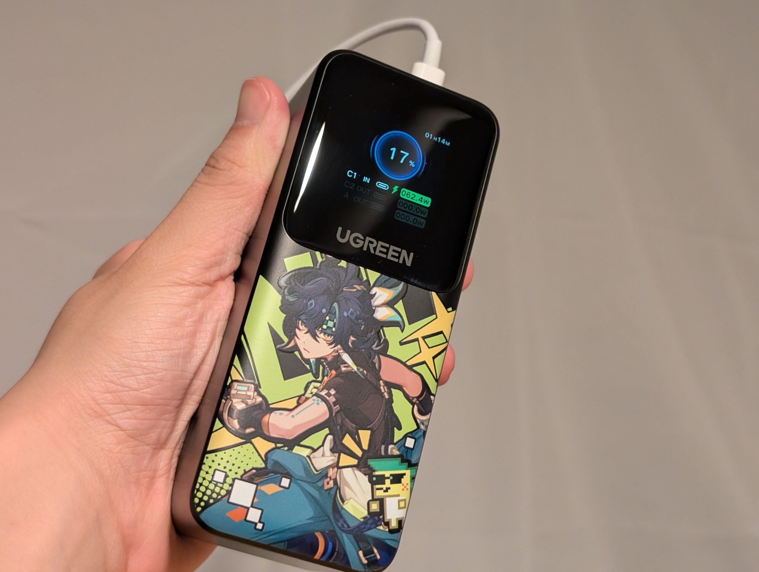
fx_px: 1076
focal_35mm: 49
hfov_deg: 38.9
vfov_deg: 29.8
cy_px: 286
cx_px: 380
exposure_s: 1/110
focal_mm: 6.9
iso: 735
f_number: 1.68
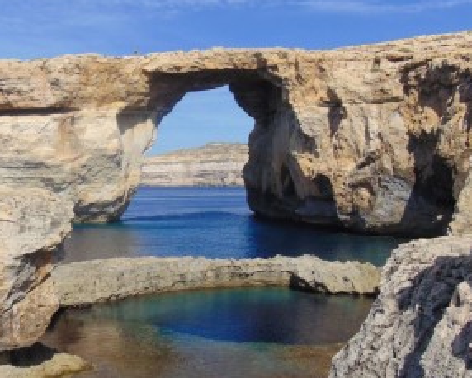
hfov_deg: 44.6
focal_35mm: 41
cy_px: 180
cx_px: 191
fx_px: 573
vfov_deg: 36.5
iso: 80
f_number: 8
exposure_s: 1/320
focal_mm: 5.4
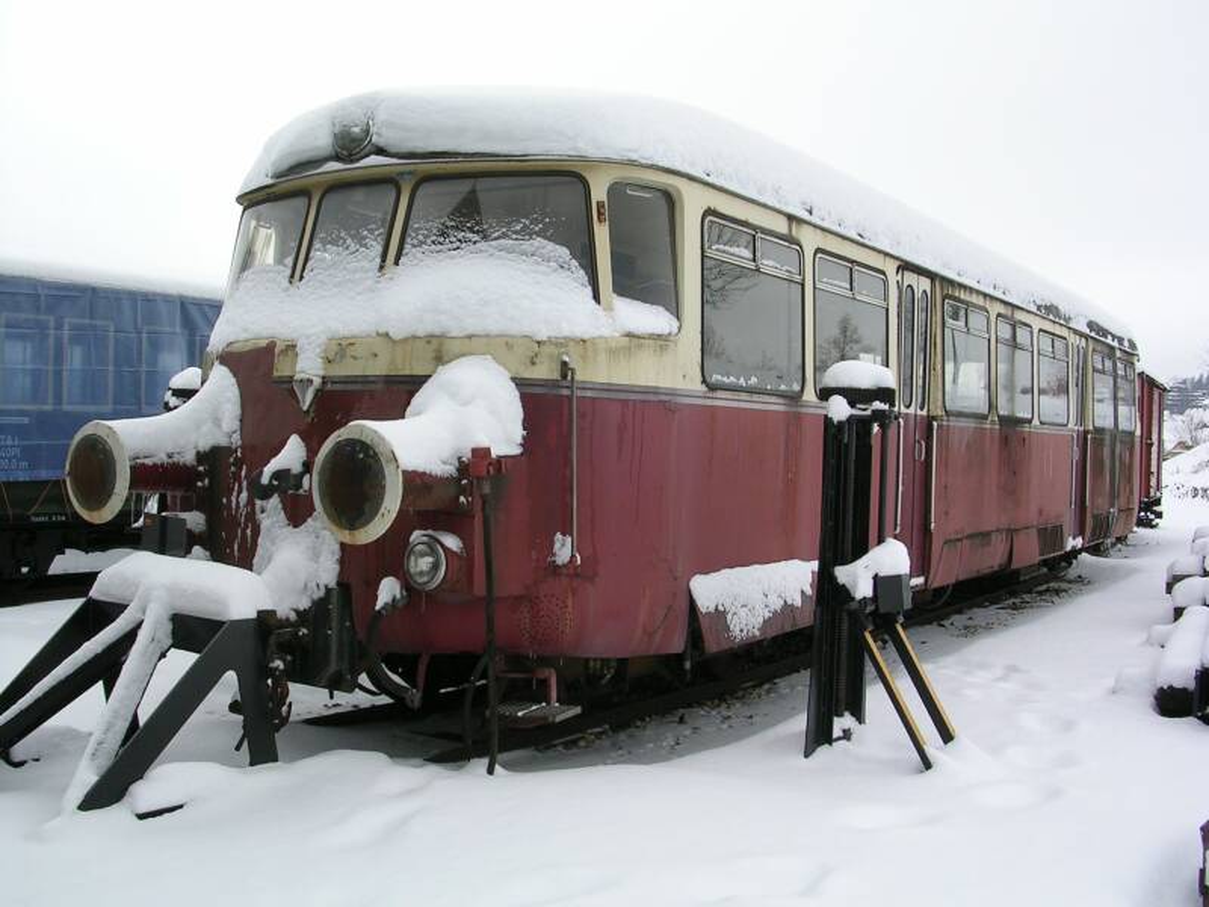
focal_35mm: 38
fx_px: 1327
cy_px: 454
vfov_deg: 37.7
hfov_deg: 49.0
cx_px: 604
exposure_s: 1/144
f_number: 5.6
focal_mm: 5.8
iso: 50
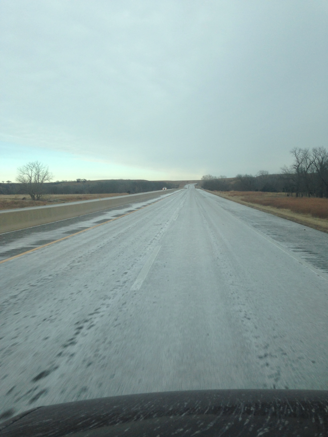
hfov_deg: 42.9
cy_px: 218
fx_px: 417
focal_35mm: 33
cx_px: 164
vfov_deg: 55.4
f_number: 2.4
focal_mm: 4.12
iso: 50
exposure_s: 1/502
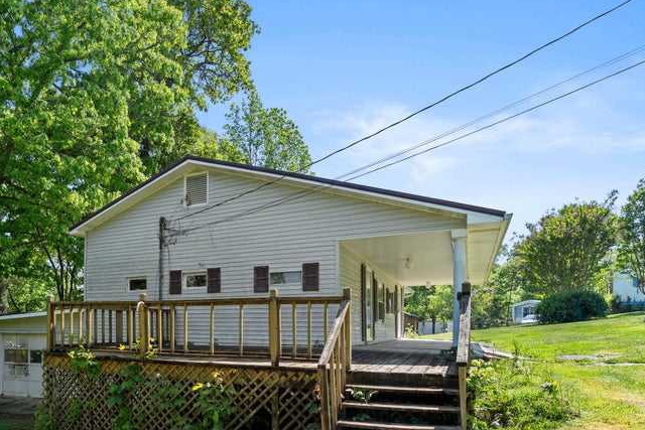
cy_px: 317
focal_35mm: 24
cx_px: 209
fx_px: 430
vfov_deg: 51.1
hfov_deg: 71.3
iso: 100
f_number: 2.8
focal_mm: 16
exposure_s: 1/320
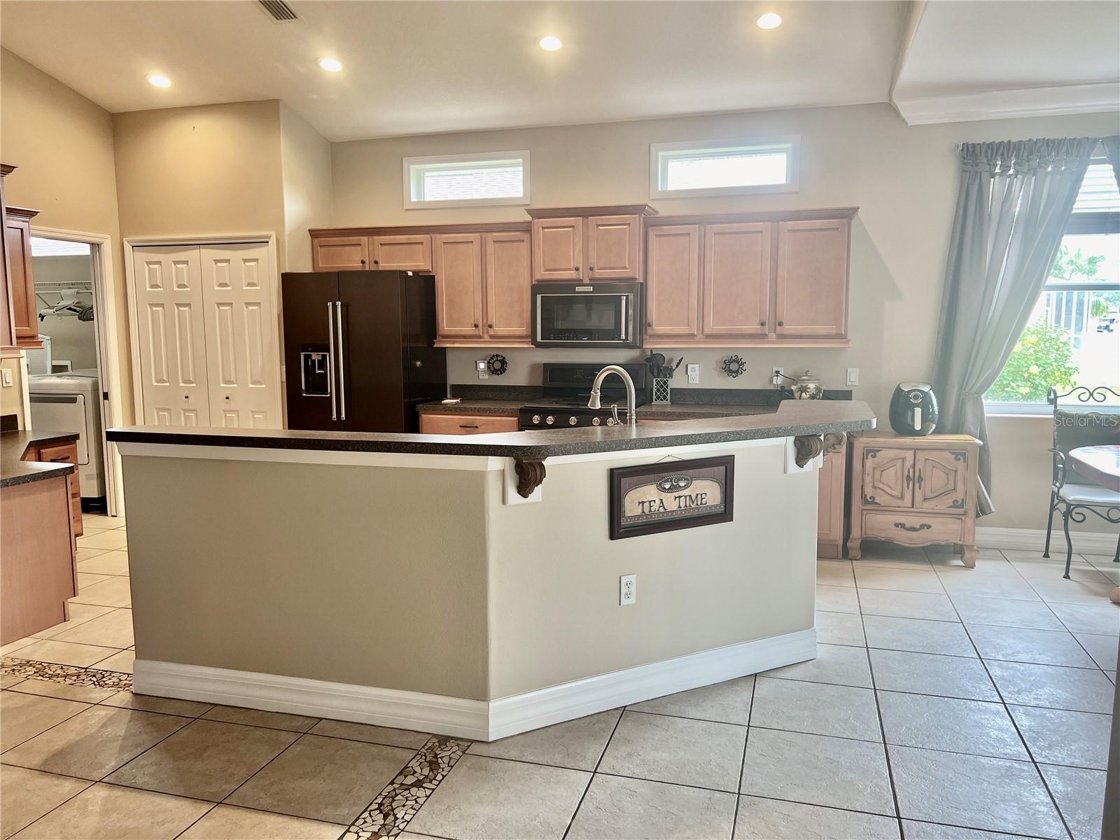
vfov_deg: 53.1
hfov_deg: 67.3
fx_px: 841
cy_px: 420
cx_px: 560
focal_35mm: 26
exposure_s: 1/60
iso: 80
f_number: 1.5
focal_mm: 5.7
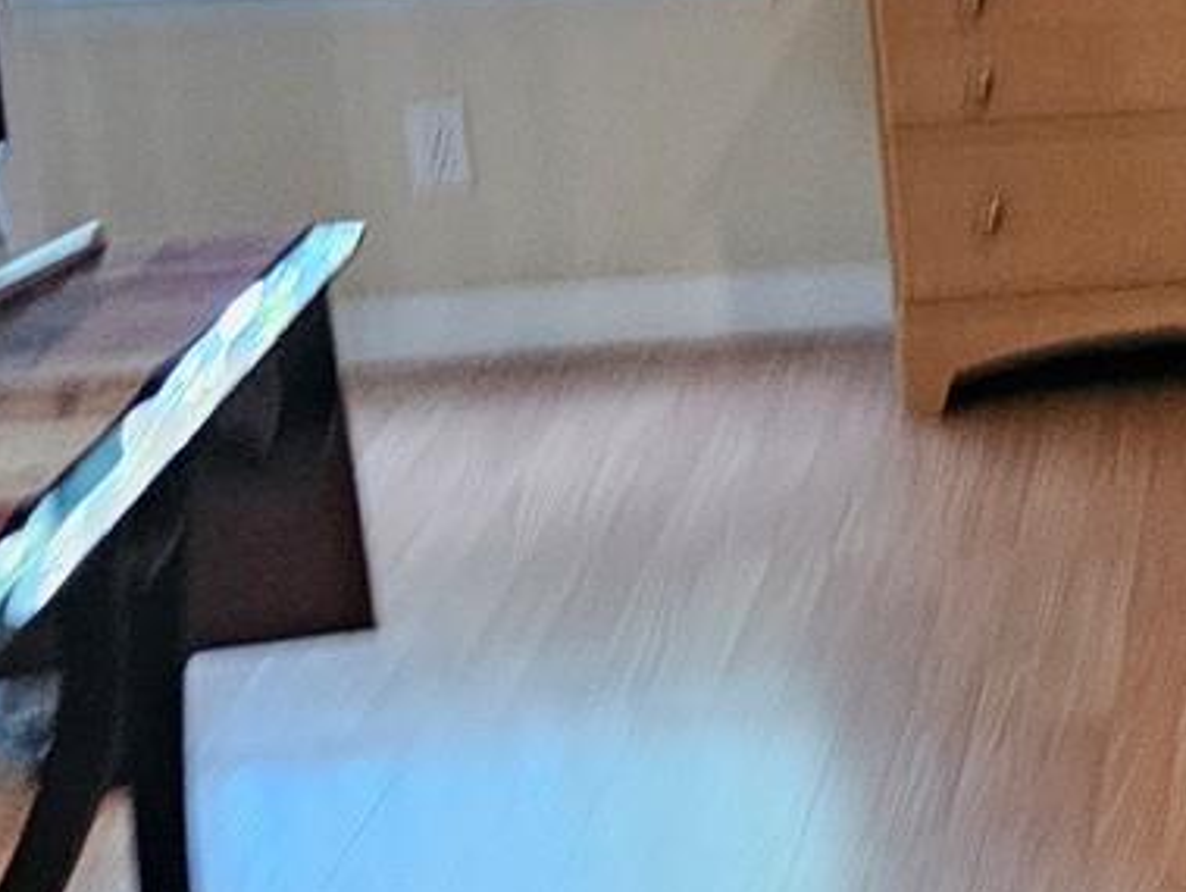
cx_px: 2416
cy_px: 34
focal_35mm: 97
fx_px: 3327
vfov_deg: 15.0
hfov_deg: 15.7
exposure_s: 1/30
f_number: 1.7
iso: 640
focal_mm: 6.3
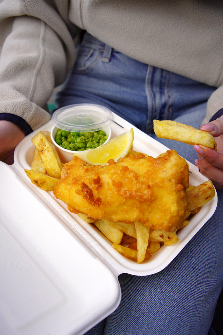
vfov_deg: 54.4
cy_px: 168
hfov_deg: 37.9
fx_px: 325
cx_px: 112
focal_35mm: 35
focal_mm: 35
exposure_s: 1/400
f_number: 5
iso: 100
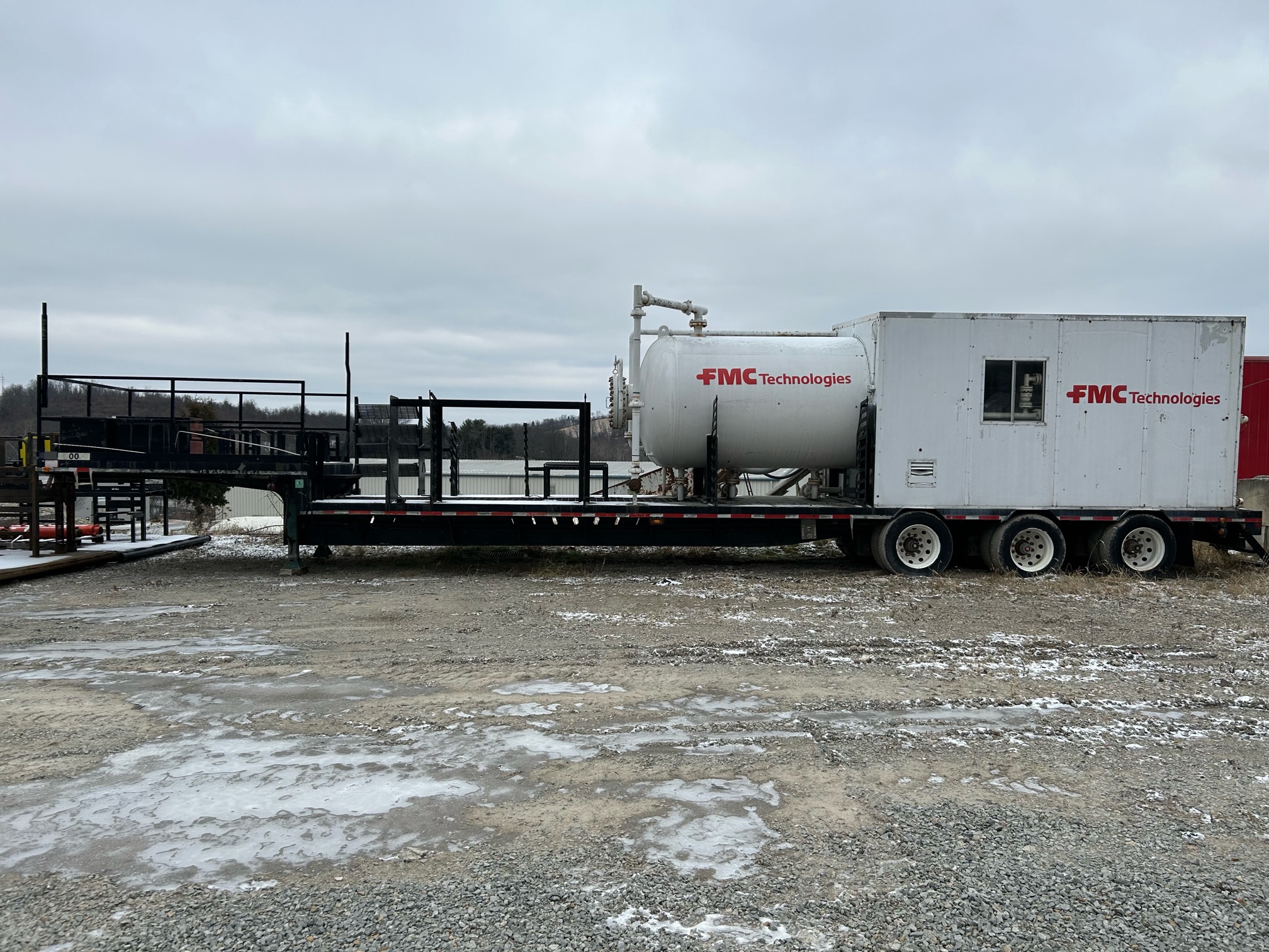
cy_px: 476
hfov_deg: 67.3
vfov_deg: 53.1
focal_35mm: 26
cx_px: 634
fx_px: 953
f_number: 1.5
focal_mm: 5.7
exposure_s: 1/1449
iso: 50
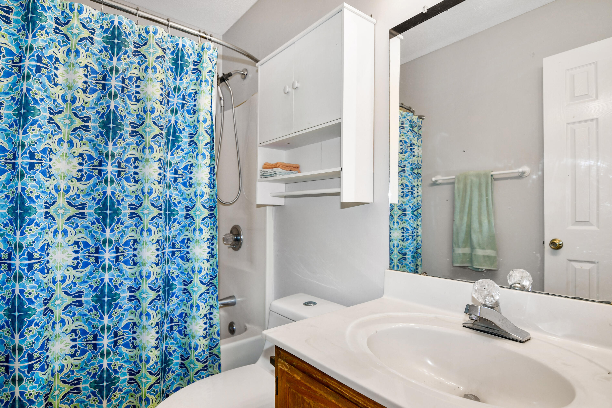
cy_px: 204
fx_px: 510
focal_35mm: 30
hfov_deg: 61.9
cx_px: 306
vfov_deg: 43.6
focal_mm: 20
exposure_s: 1/60
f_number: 4
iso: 140
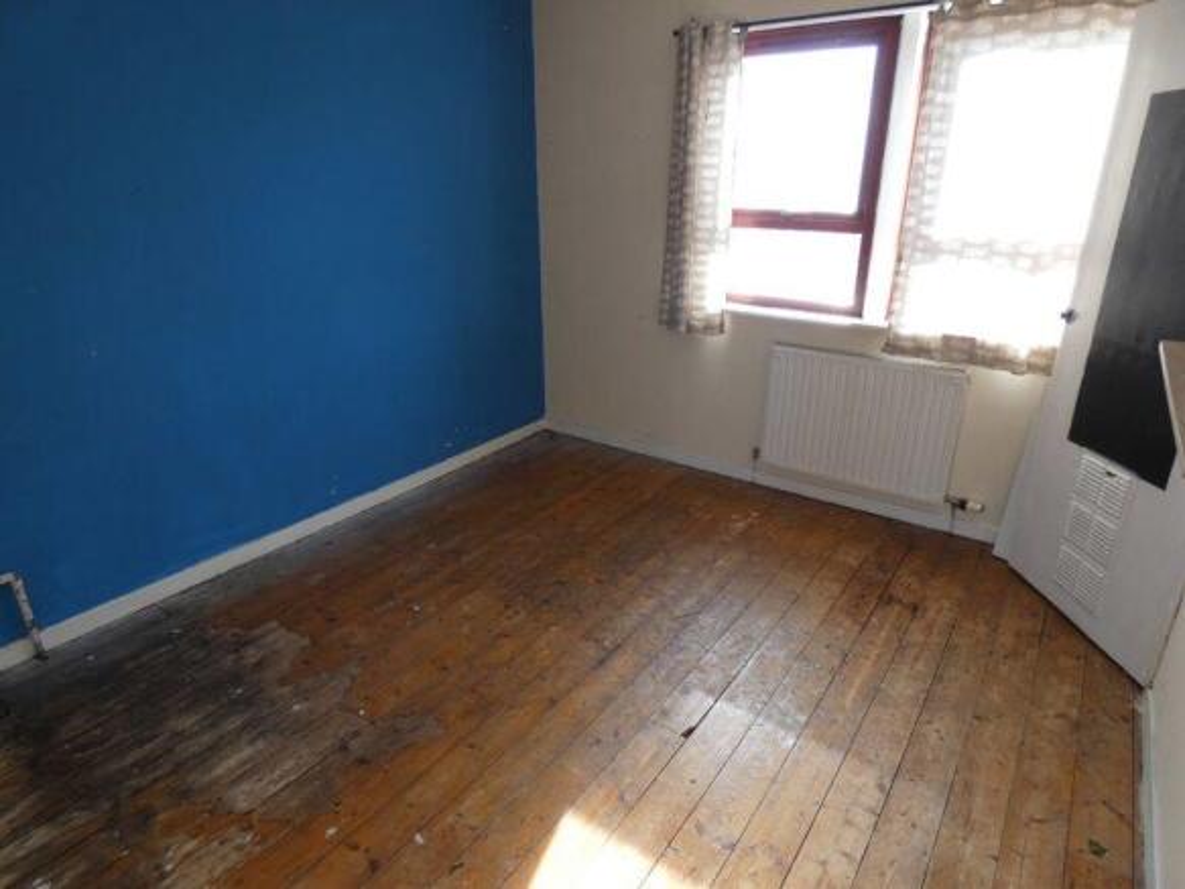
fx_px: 685
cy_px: 444
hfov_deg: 81.8
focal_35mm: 20
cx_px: 592
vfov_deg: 66.0
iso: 80
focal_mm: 3.6
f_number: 2.8
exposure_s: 1/80
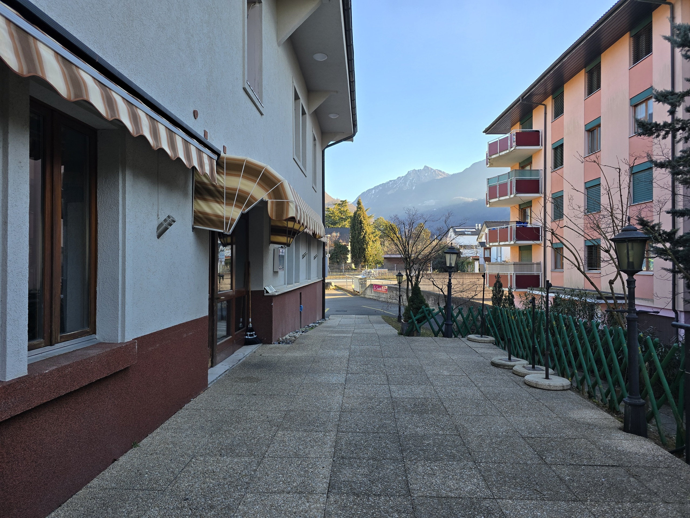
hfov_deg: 73.9
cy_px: 259
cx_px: 345
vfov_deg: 58.9
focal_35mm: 23
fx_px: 458
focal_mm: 6.3
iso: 12
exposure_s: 1/196
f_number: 1.7
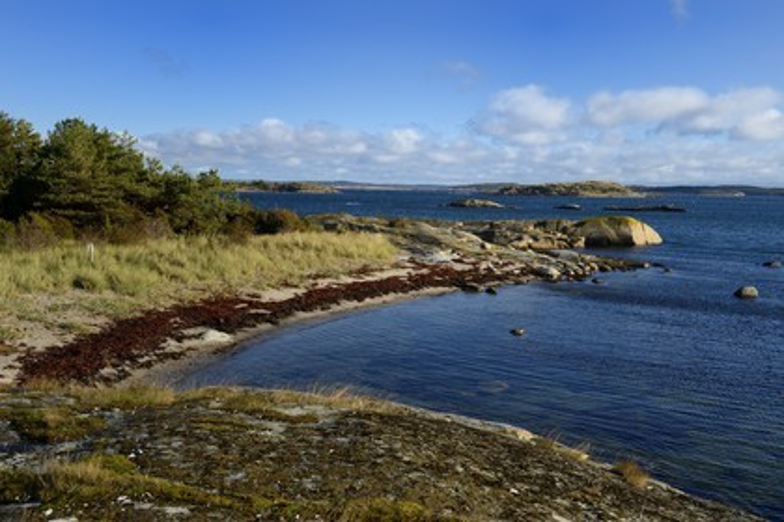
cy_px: 261
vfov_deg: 37.9
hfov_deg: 54.4
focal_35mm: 35
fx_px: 762
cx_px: 392
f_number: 13
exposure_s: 1/250
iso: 200
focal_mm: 35
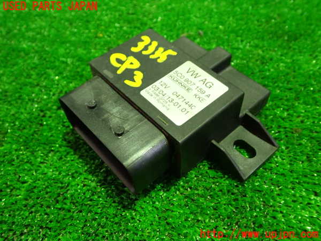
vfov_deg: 44.2
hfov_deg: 56.8
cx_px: 160
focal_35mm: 32
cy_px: 120
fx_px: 297
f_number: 2.4
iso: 800
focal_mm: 5.79
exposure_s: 1/25
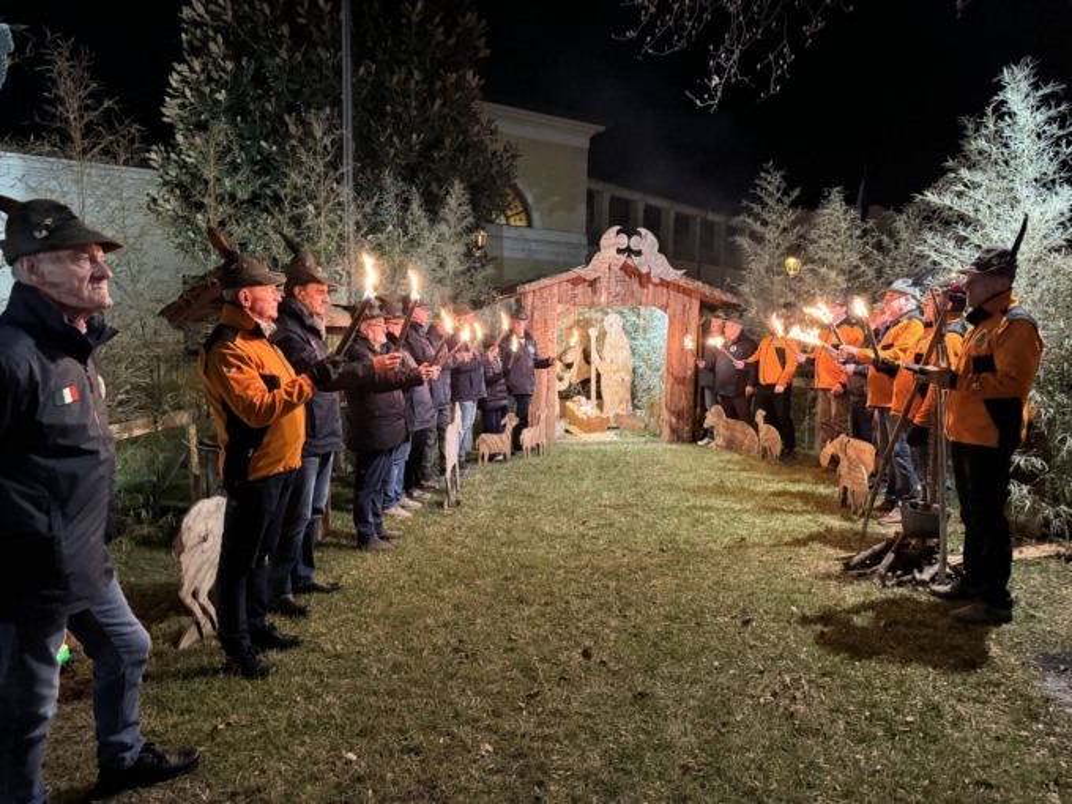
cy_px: 402
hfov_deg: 71.6
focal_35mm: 24
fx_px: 743
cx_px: 536
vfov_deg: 56.8
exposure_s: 1/33
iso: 1000
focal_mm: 6.86
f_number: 1.78
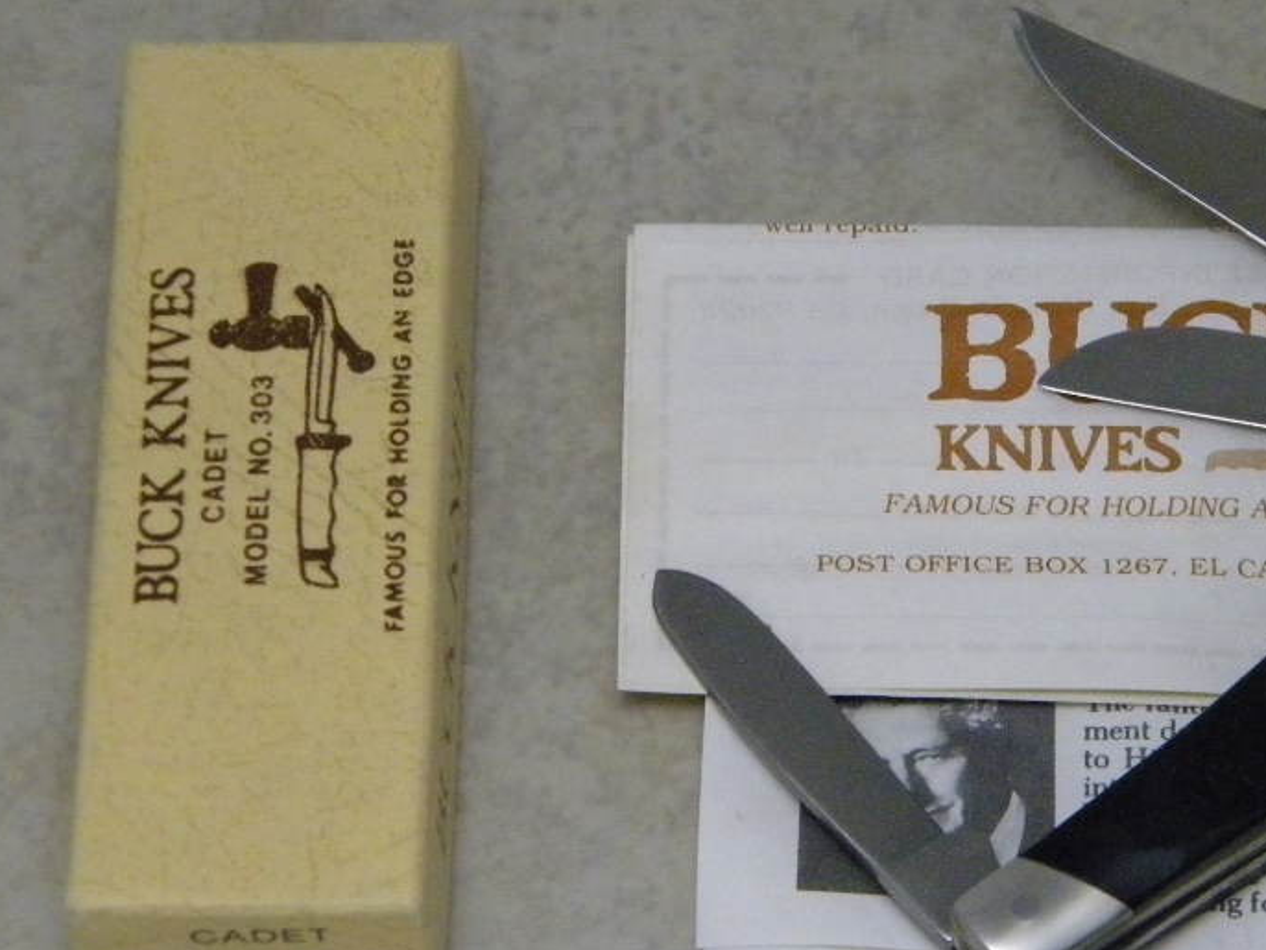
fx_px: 5598
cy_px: 528
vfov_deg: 9.7
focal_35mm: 153
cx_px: 873
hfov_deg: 12.9
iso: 800
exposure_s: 1/83.2
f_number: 4.7
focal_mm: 19
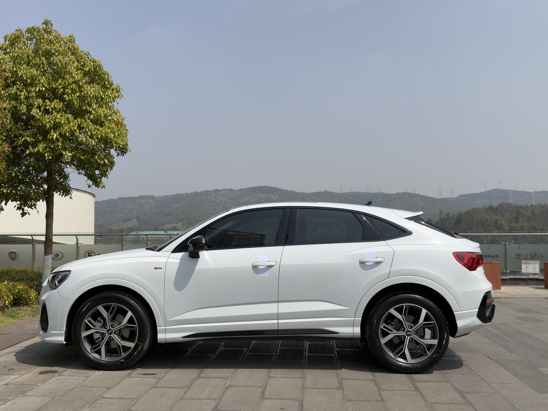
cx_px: 274
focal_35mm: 35
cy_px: 206
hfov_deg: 52.6
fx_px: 554
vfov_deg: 40.7
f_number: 1.78
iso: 64
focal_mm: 6.76
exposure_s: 1/6897
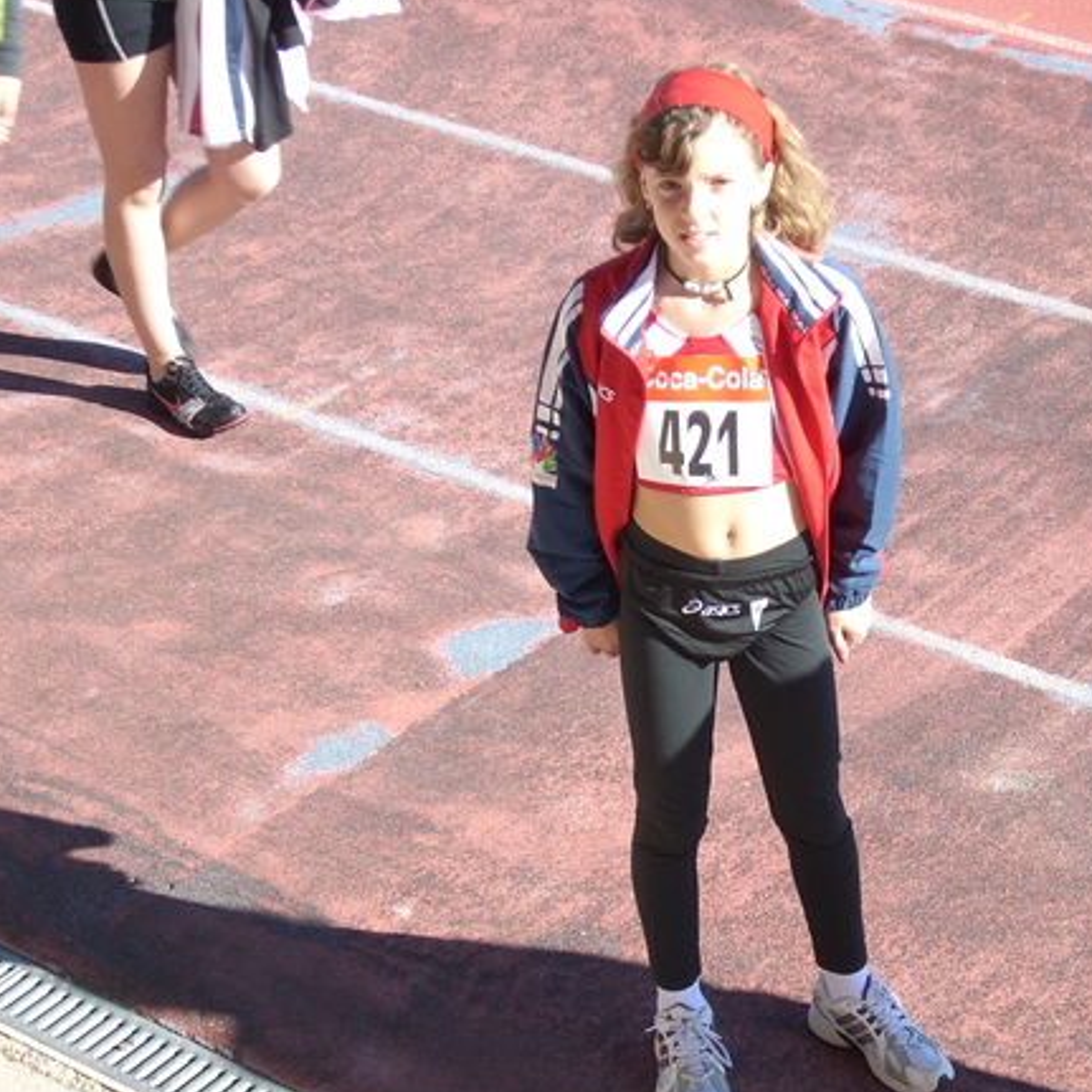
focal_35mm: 101
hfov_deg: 17.2
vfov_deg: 17.2
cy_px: 590
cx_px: 722
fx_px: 3605
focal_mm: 12.8
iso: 64
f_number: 4.2
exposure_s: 1/193
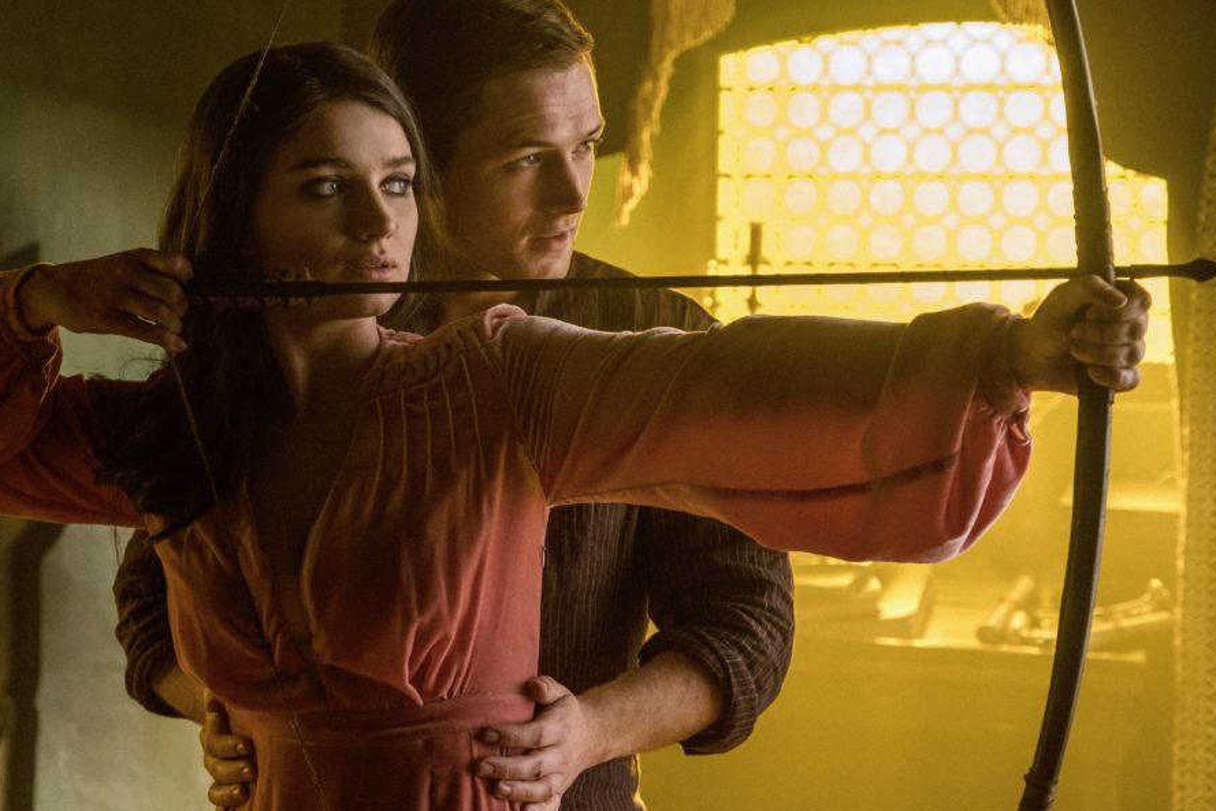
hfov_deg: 26.6
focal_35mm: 76
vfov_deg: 18.0
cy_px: 421
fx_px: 2567
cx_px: 544
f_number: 3.6
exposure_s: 1/160
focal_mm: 44.1
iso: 1250
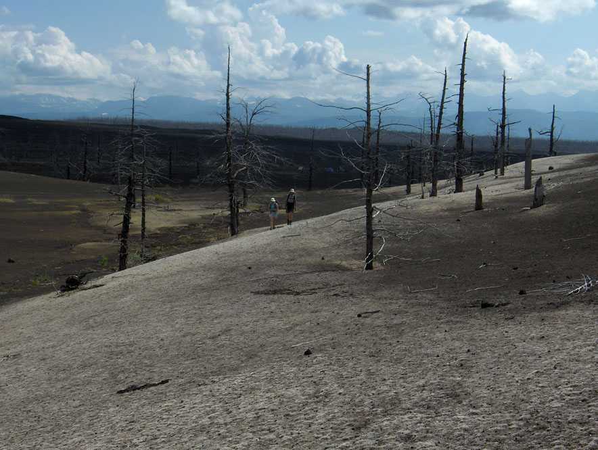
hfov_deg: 34.9
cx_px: 299
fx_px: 952
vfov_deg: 26.6
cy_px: 225
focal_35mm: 55
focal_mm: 11.4
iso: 100
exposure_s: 1/769
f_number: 5.4
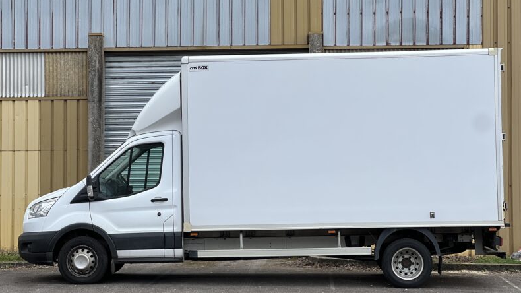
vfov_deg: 14.2
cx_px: 260
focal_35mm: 85
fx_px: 1174
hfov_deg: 25.0
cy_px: 132
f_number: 2.8
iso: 25
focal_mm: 9
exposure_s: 1/240
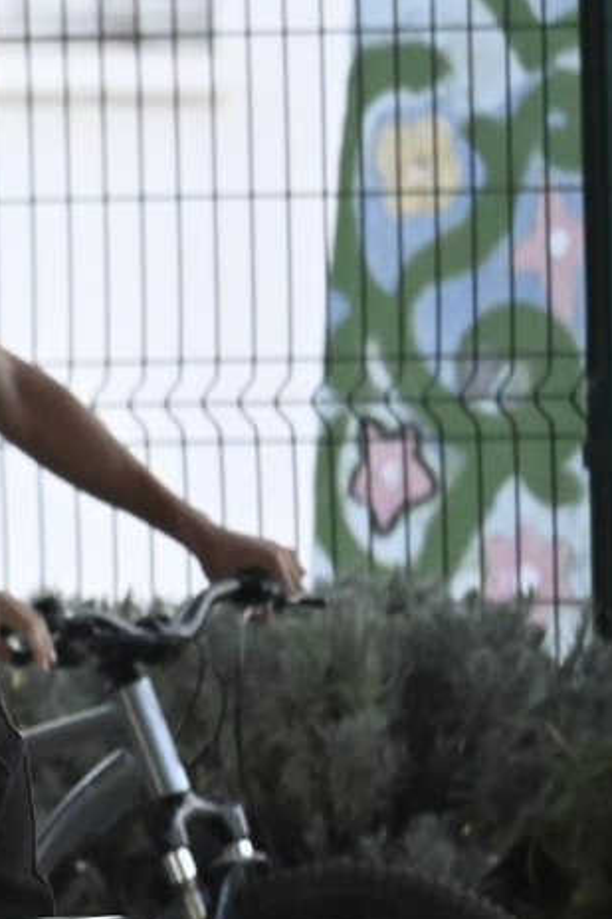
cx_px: -818
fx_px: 33019
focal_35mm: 1294
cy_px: 640
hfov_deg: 1.1
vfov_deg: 1.6
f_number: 6.3
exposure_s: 1/320
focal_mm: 250
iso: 4000
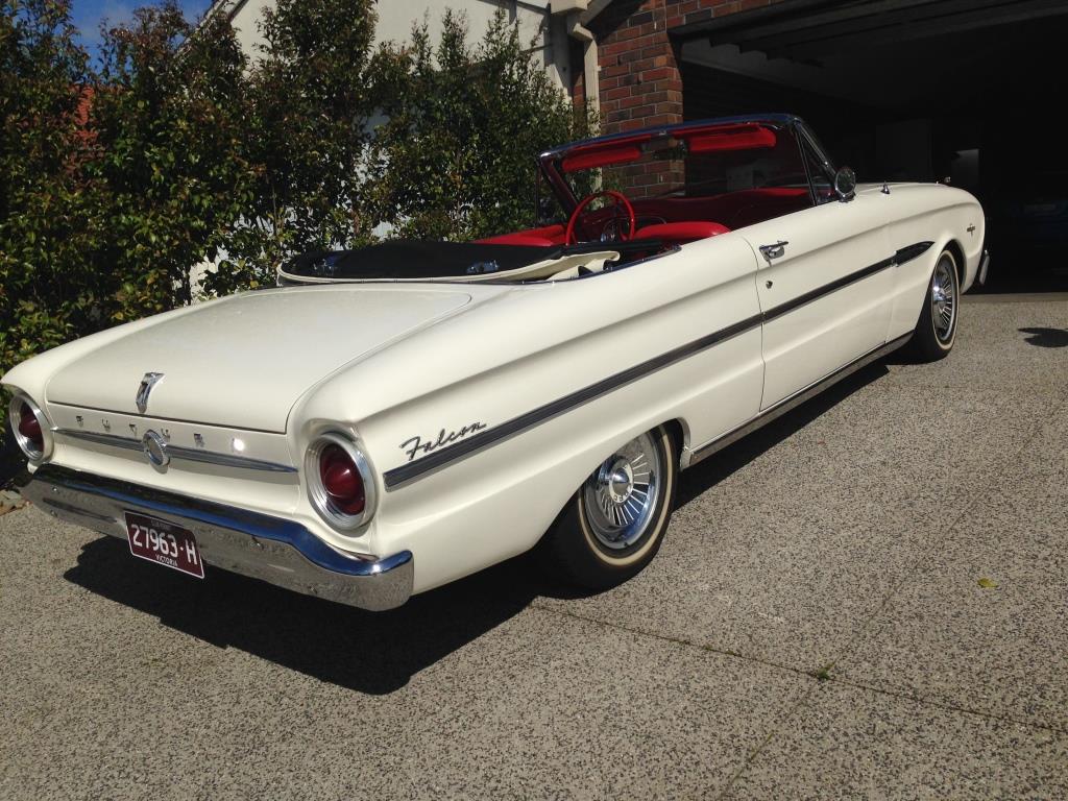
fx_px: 1018
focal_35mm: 33
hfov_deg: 55.4
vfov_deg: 42.9
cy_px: 400
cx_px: 534
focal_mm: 4.12
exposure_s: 1/6024
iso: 50
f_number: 2.4
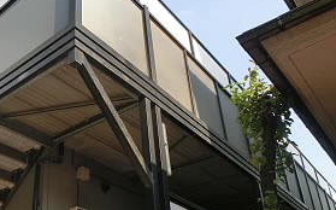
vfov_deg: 30.7
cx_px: 66
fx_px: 375
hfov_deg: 45.7
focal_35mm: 41
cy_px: 156
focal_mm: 4.24
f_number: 3
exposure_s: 1/500
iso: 80
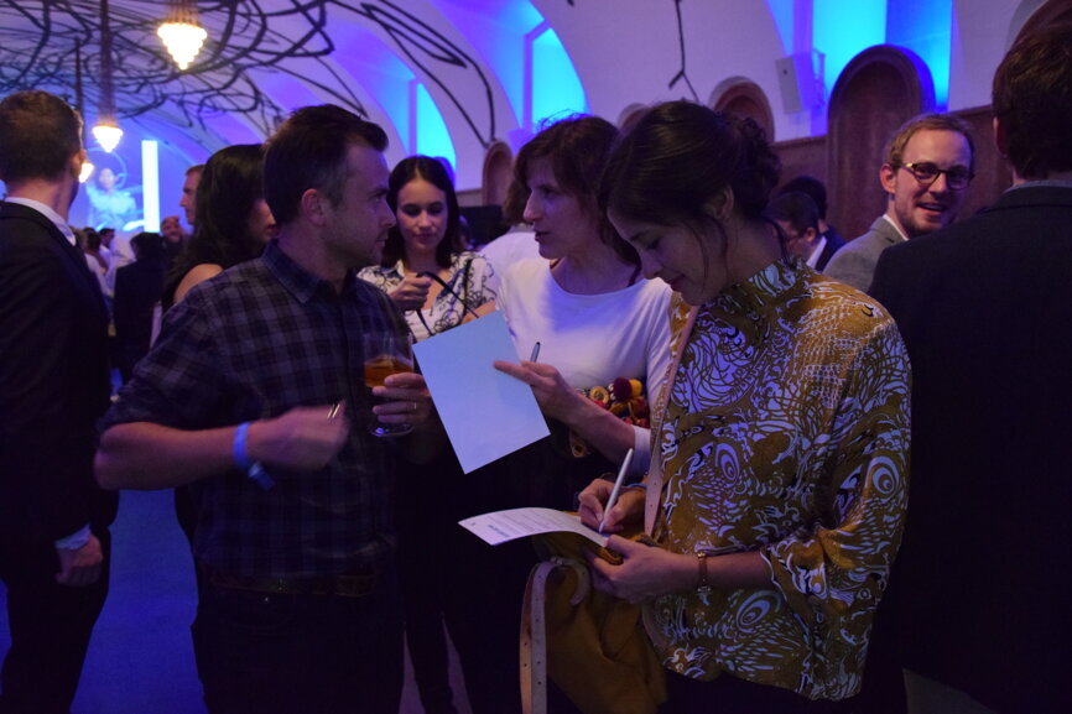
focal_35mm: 32
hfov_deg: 59.5
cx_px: 536
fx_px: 938
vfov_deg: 41.7
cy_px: 357
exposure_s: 1/60
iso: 4000
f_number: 3.8
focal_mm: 21
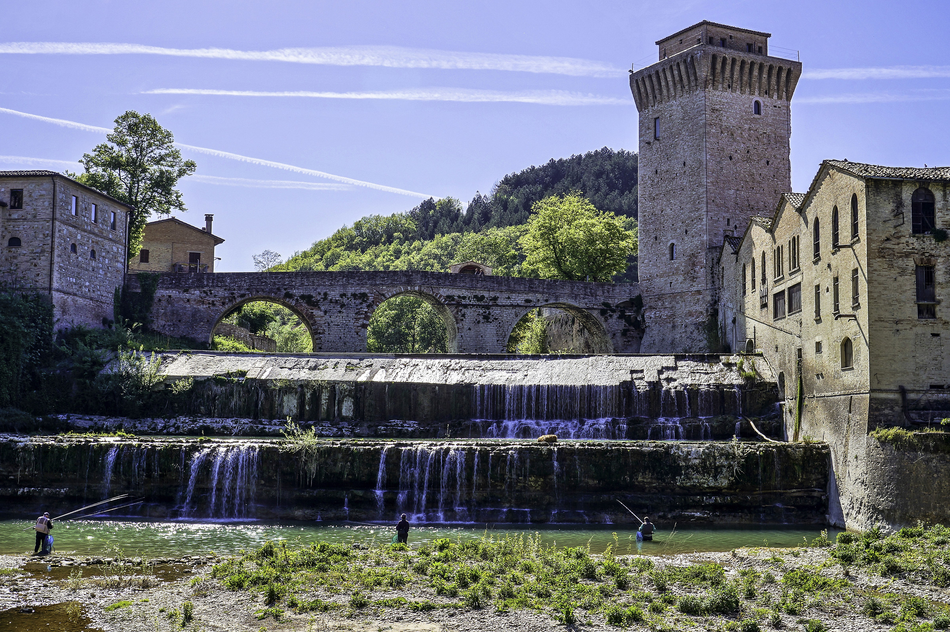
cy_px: 316
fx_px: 1068
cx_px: 475
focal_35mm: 40
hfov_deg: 48.0
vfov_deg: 33.0
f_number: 11
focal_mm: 27
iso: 100
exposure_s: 1/200
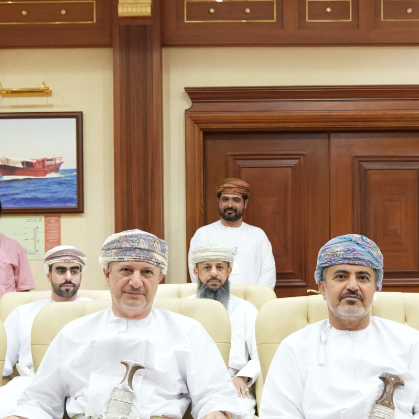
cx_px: 307
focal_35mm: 79
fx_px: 1086
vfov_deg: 21.7
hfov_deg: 21.7
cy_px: 297
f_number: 3.5
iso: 3200
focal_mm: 29.1
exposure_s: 1/125
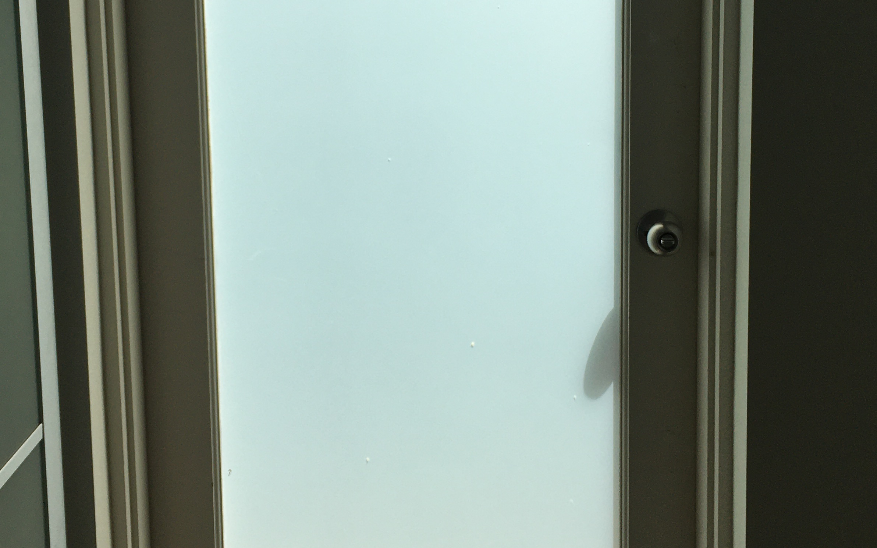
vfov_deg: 24.7
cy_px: 157
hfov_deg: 38.9
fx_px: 1243
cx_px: 427
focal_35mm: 52
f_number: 2.2
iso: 25
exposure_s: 1/874
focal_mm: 4.15
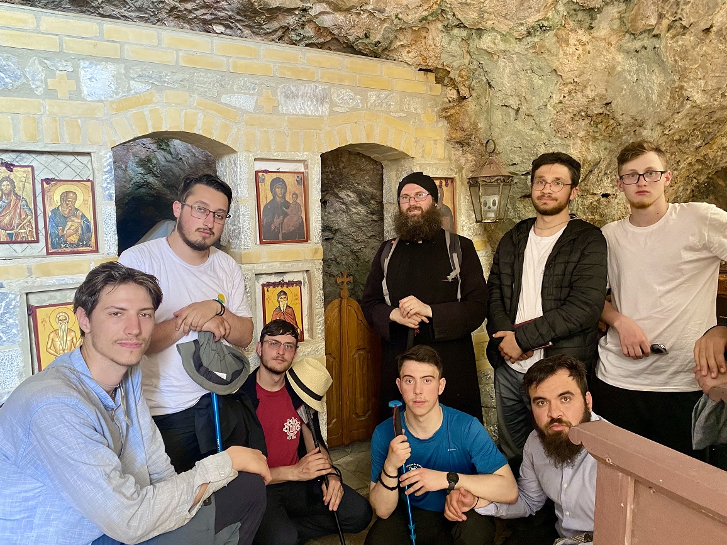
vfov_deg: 51.4
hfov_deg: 65.3
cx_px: 350
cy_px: 274
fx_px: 567
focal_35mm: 27
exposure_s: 1/60
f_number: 1.8
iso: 250
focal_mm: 4.25
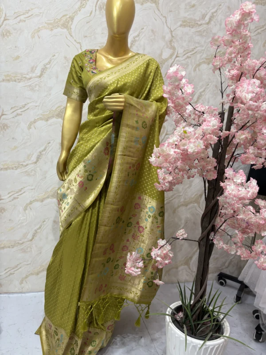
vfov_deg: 67.3
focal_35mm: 26
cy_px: 178
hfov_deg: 53.1
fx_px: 266
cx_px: 133
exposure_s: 1/100
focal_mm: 6
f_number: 1.6
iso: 80
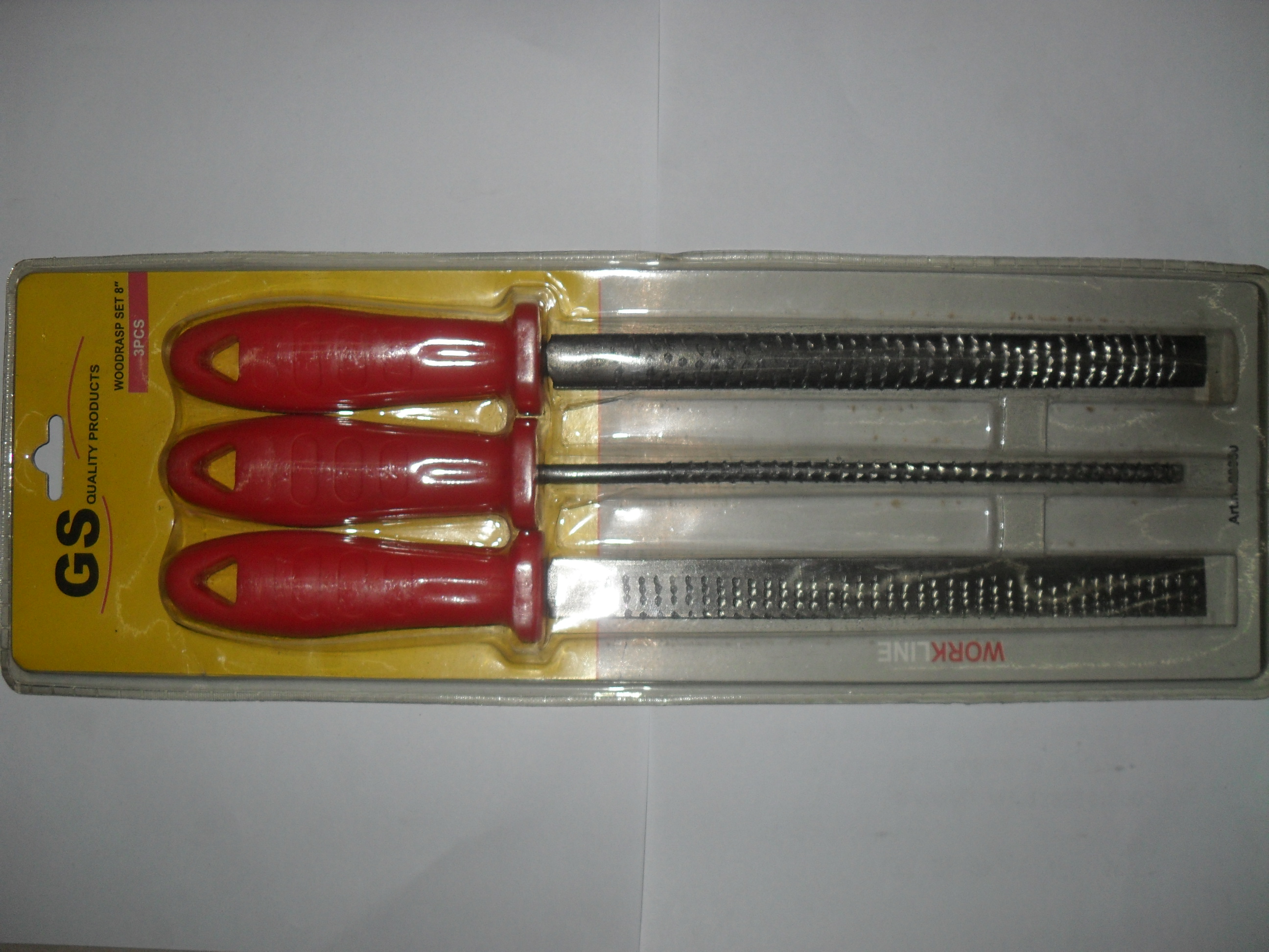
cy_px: 476
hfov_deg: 52.6
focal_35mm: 35
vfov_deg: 40.7
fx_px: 1283
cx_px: 634
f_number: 8.9
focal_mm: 6.2
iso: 100
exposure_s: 1/45
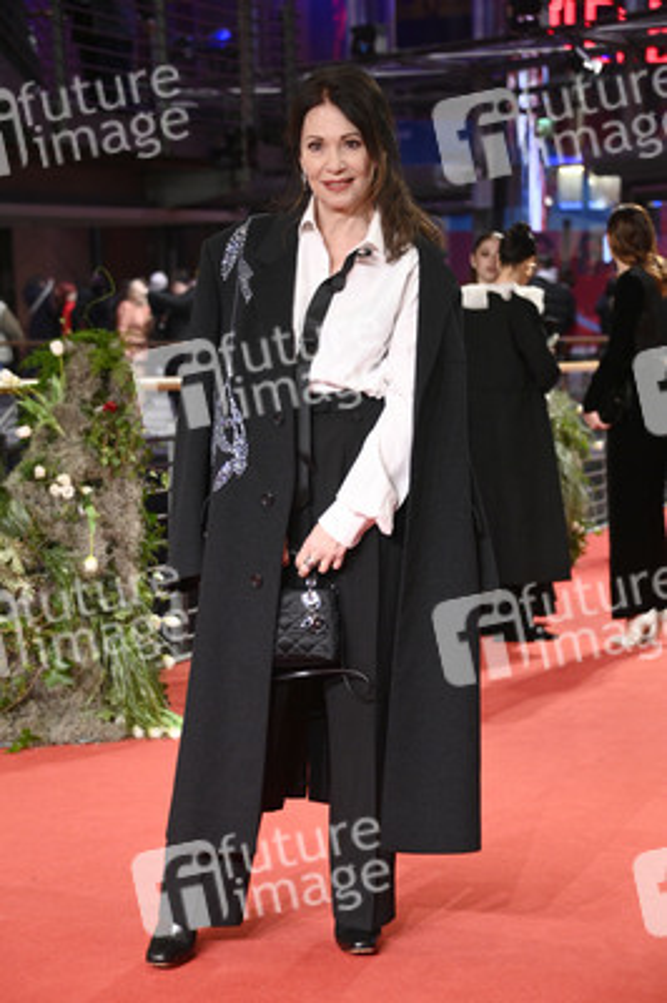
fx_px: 2283
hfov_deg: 16.6
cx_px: 334
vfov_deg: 24.8
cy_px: 502
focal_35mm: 82
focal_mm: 82
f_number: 5
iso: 5000
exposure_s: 1/200
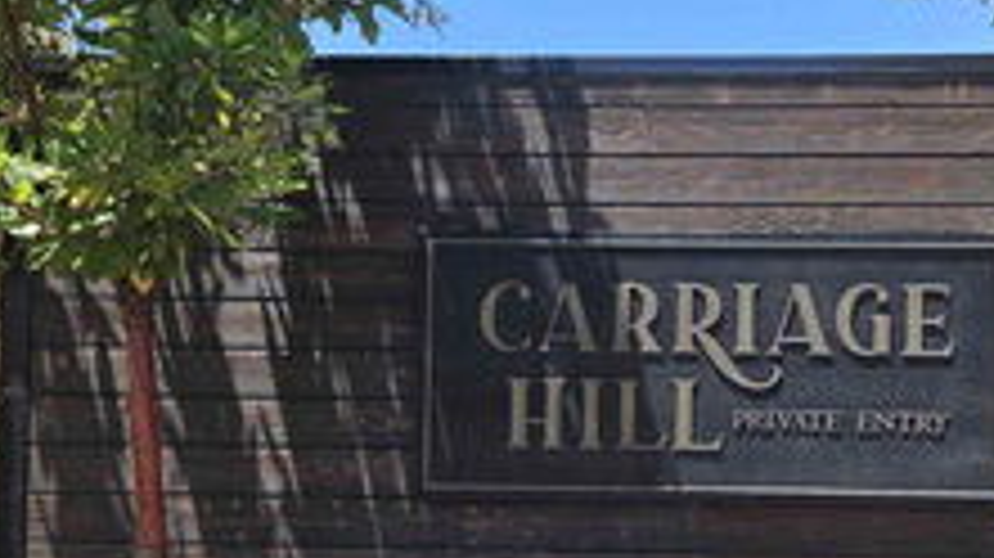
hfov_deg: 35.5
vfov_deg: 20.6
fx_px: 1528
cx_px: 693
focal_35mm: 58
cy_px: 351
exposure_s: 1/978
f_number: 1.8
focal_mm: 5.4
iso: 25
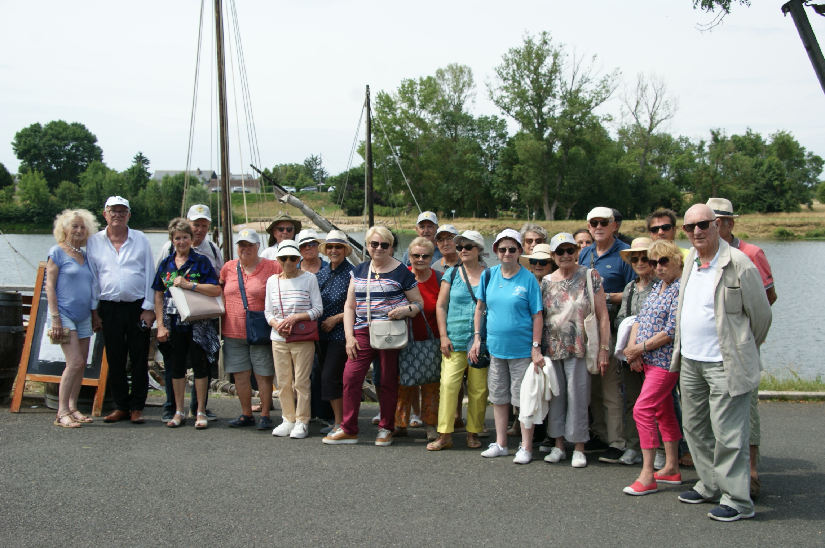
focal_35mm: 39
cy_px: 274
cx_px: 412
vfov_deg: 34.1
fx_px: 893
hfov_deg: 49.6
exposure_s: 1/160
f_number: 9
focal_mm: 26
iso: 100
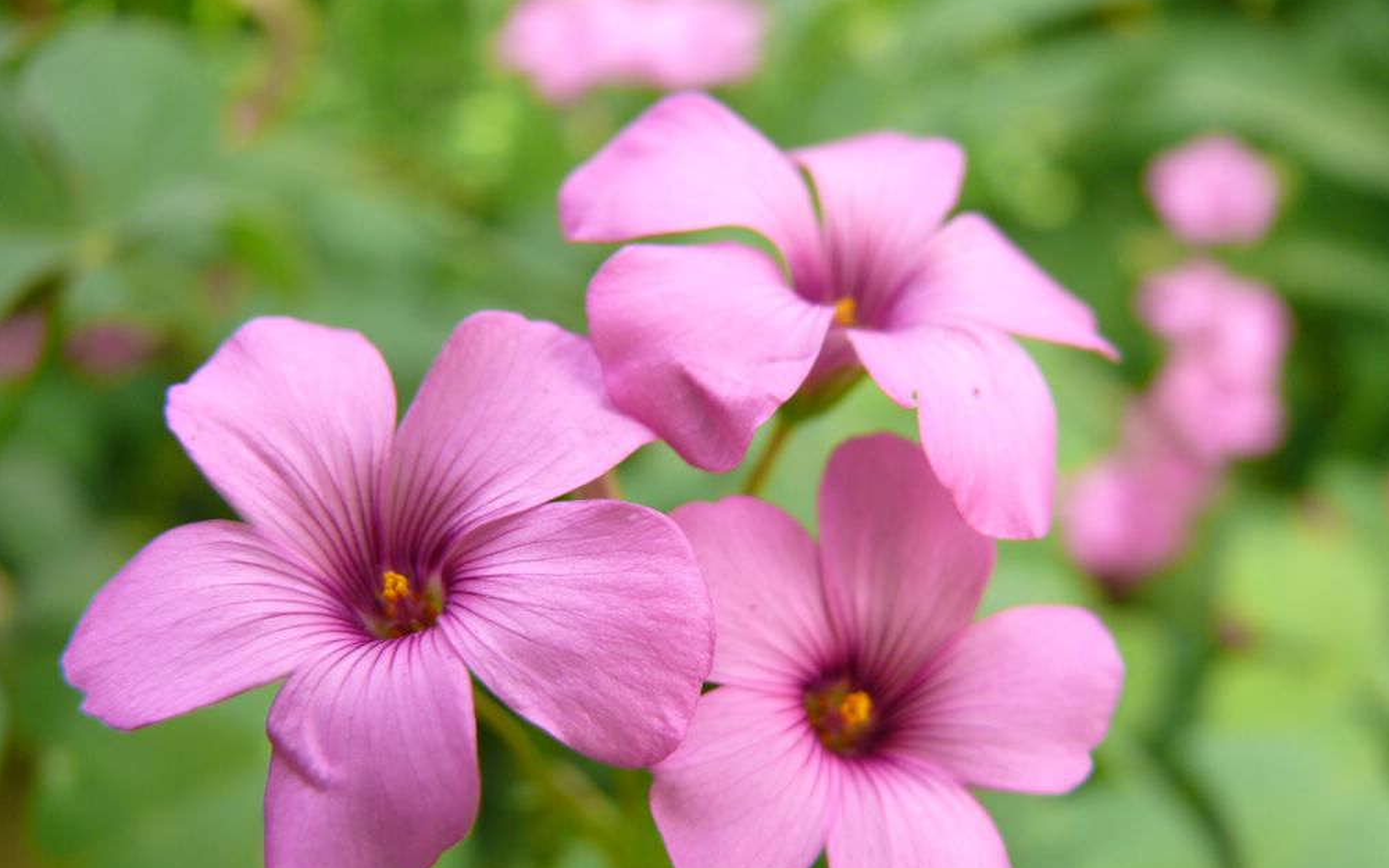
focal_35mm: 38
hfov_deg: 51.5
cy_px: 529
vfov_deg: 33.5
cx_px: 686
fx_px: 1438
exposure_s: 1/80
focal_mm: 7.4
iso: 100
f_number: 2.8
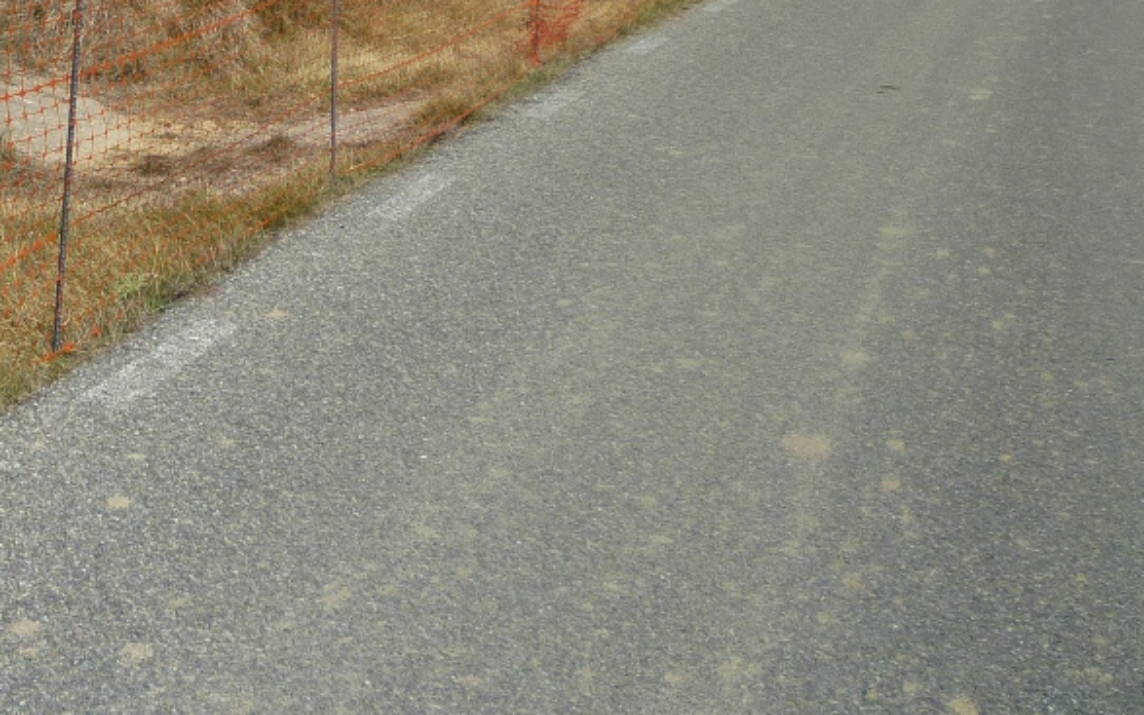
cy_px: -38
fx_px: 2183
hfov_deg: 27.1
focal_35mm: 70
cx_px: -100
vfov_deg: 18.0
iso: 80
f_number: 4.5
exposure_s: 1/800
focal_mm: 5.2
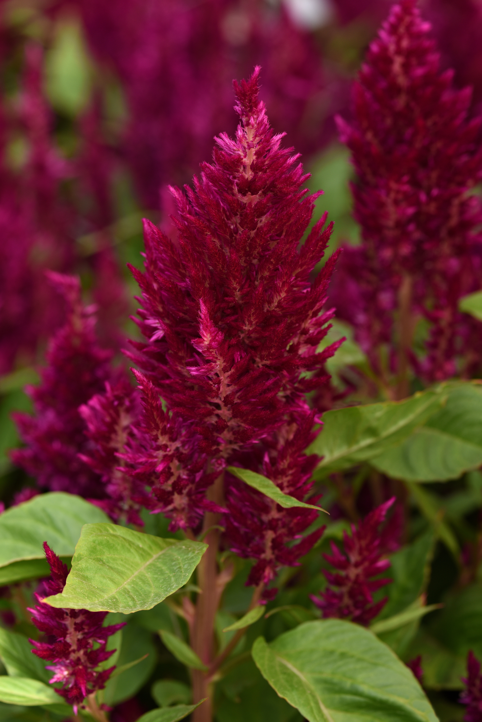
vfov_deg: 19.4
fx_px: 2107
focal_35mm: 105
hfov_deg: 13.1
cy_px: 361
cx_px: 241
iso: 200
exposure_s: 1/200
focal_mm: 105
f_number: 8
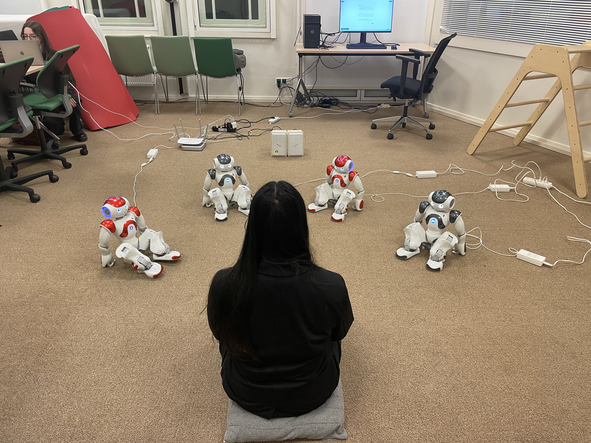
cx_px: 296
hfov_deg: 67.3
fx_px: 444
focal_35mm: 26
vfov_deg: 53.1
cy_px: 222
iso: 80
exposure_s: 1/50
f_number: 1.6
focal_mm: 4.2
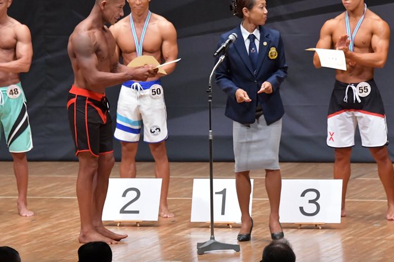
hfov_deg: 6.6
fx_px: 3423
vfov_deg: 4.4
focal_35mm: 313
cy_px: 117
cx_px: 176
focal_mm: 180
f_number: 5.6
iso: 8000
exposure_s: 1/400
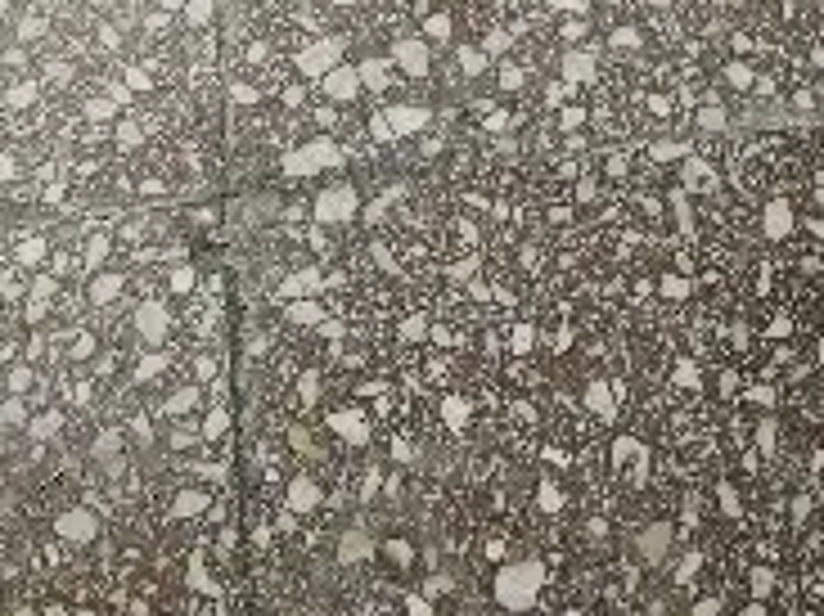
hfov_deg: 15.5
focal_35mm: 126
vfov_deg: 9.9
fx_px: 2997
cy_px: -985
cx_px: 684
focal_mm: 5.4
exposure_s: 1/192
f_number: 1.8
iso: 100
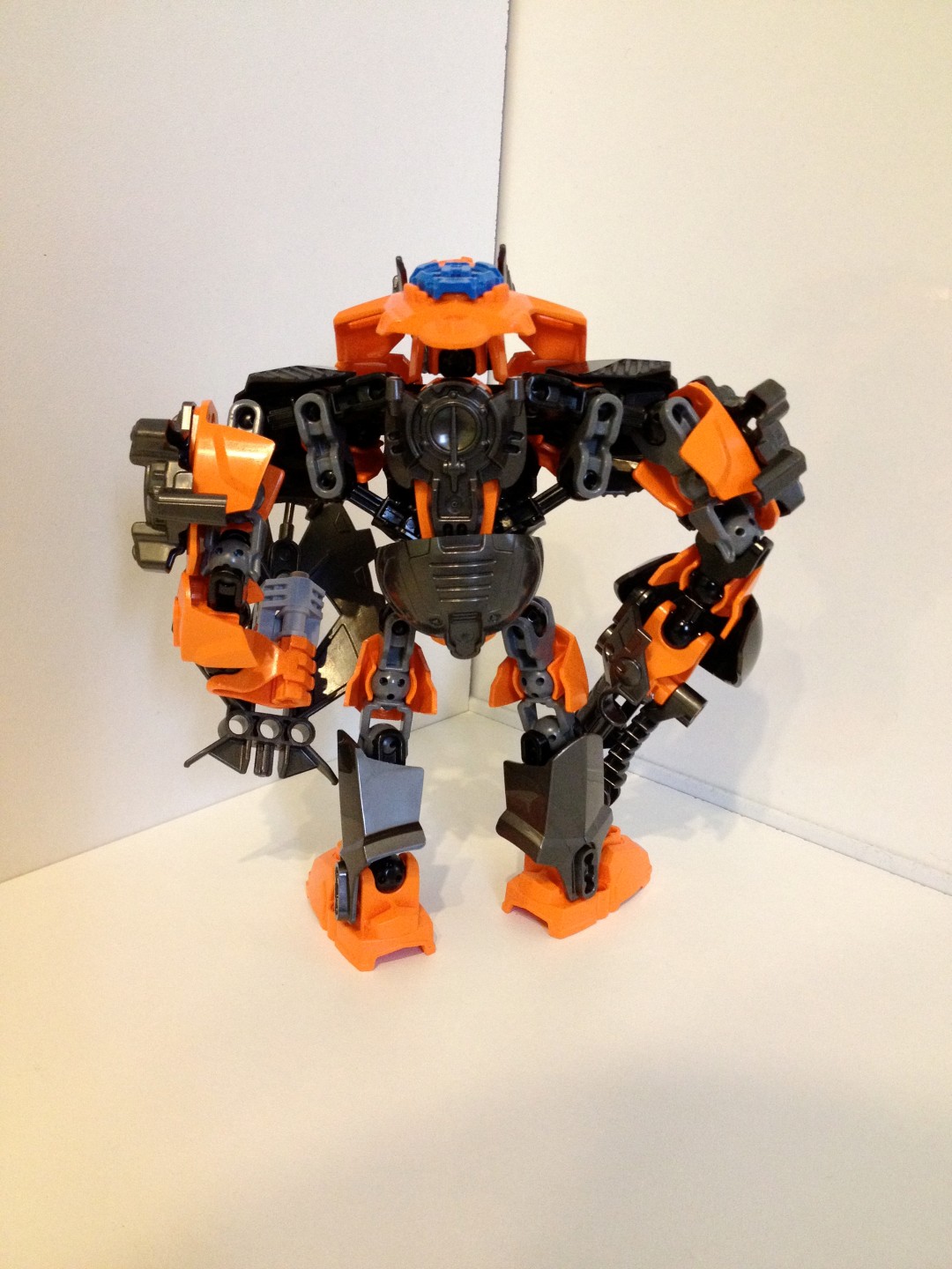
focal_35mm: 35
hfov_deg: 40.7
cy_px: 634
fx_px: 1283
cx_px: 476
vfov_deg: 52.6
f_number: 2.4
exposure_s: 1/20
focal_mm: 4.28
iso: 250
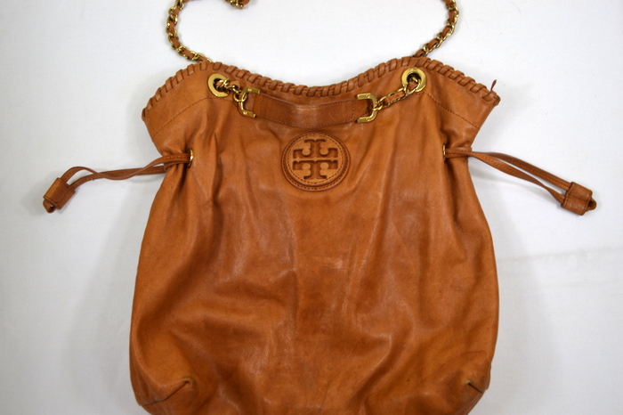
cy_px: 208
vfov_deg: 36.8
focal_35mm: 36
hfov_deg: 53.2
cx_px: 312
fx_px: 623
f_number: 5.6
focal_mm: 24
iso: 140
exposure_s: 1/60
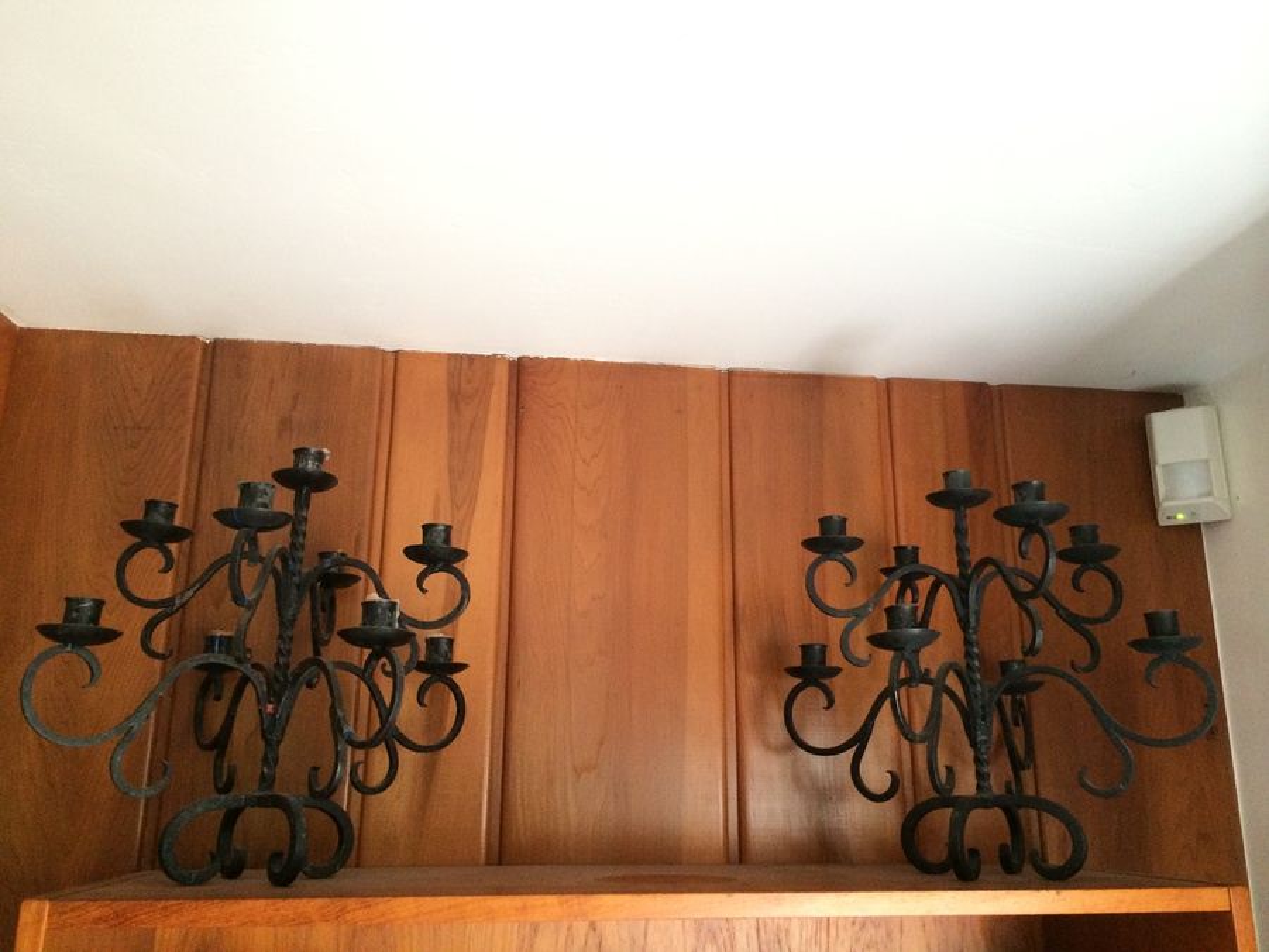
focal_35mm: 30
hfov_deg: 60.0
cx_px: 634
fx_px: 1100
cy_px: 476
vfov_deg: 46.8
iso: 250
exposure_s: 1/30
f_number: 2.2
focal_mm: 4.12
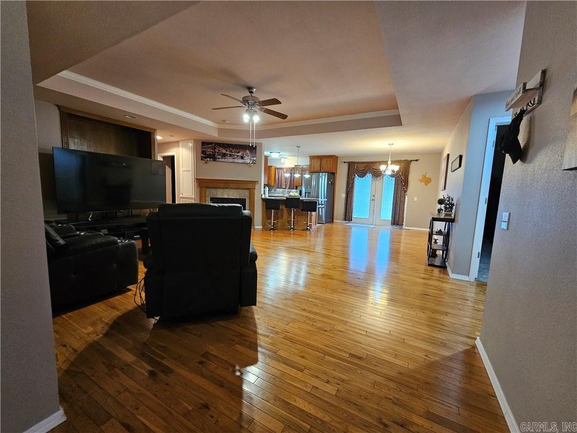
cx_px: 288
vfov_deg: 89.9
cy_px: 216
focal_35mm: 13
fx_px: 217
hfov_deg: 106.2
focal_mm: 2.2
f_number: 2.2
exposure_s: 1/30
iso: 320
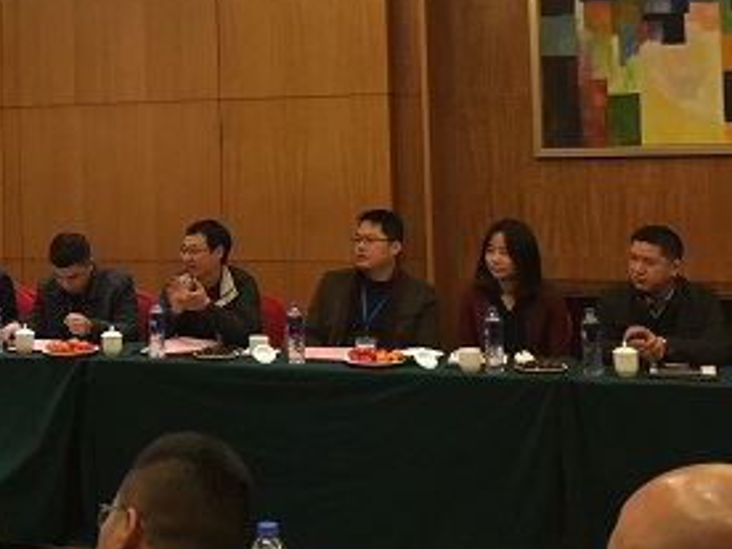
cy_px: 111
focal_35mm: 63
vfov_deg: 23.0
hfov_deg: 30.0
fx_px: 1332
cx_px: 149
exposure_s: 1/25
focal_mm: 4.15
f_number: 2.2
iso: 200
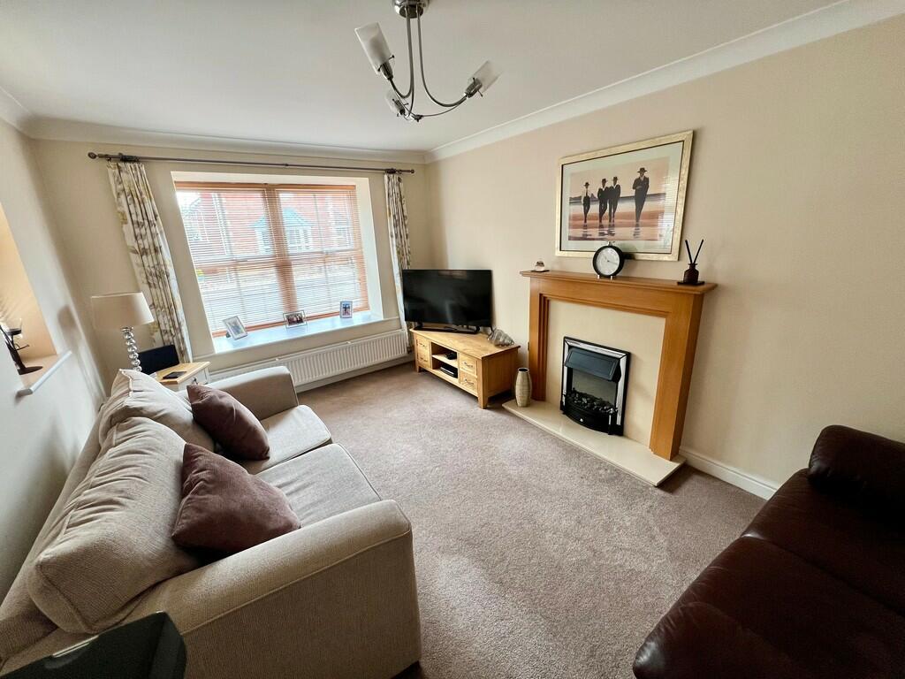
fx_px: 340
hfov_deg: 106.2
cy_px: 340
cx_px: 452
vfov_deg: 89.9
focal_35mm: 13
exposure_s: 1/99
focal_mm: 1.57
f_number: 1.8
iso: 125
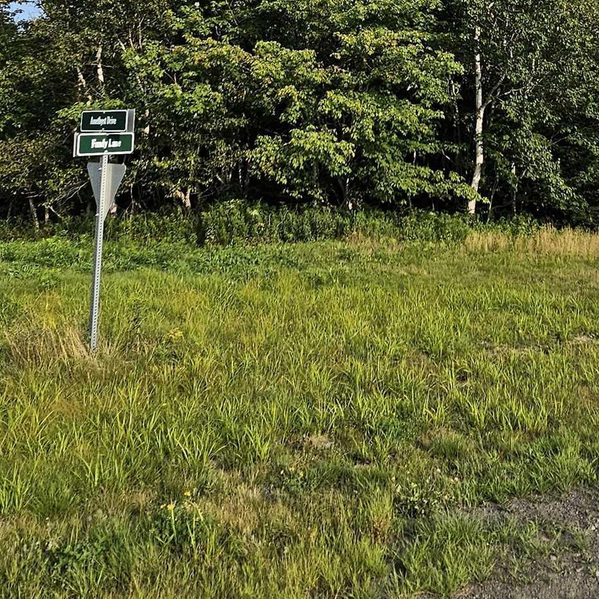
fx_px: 744
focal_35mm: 38
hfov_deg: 43.3
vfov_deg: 37.3
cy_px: -49
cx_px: 396
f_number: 2.2
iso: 50
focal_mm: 2.2
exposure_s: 1/2252
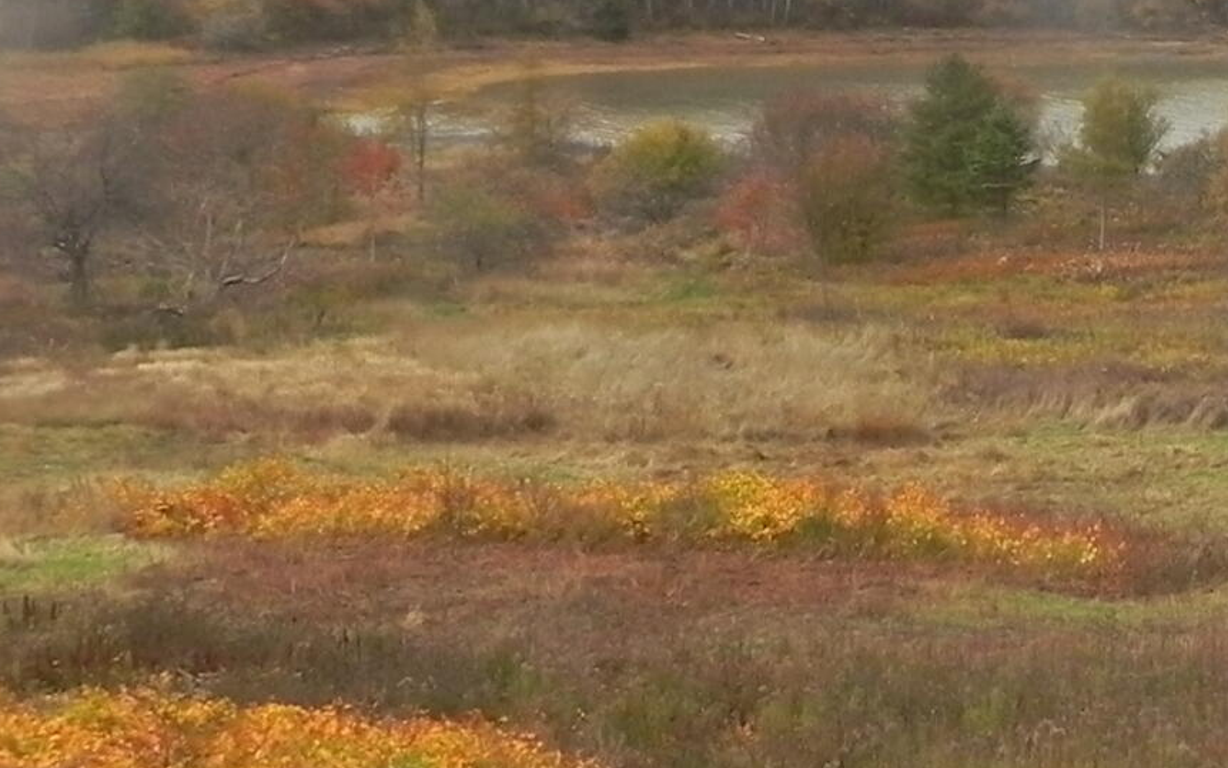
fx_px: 3213
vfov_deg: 13.6
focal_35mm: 96
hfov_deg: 21.1
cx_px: 1135
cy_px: 437
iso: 160
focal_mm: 4.6
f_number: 3.5
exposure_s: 1/510
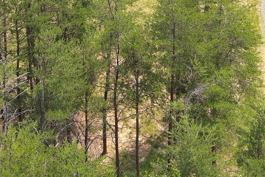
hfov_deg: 18.1
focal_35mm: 113
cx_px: 144
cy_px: -144
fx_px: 831
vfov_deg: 11.2
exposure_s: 1/435
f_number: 2.8
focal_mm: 10.57
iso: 100
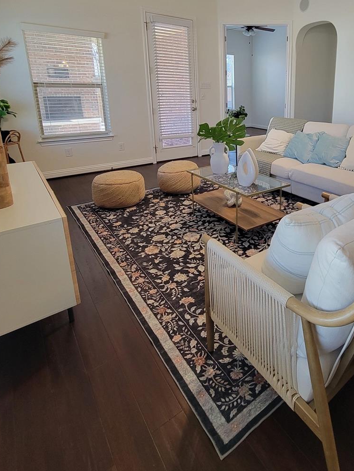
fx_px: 273
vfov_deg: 79.5
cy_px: 164
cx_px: 266
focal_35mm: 20
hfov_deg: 62.2
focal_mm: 2.2
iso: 200
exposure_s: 1/60
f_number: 2.2
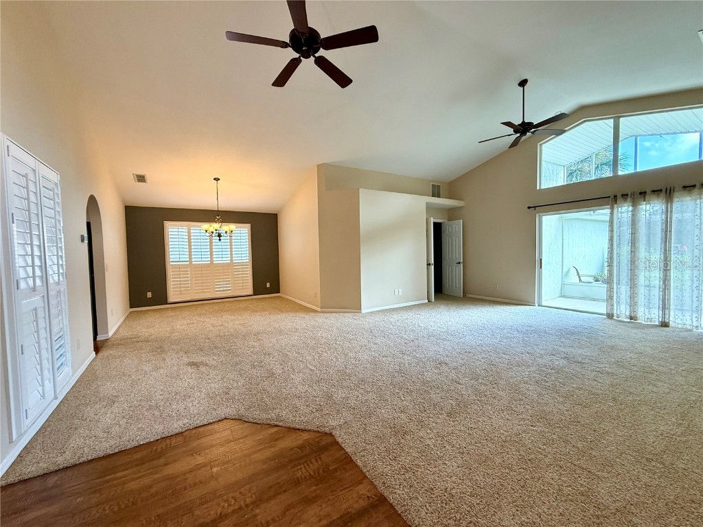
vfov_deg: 85.7
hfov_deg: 102.1
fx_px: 284
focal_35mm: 14
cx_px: 352
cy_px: 264
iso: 200
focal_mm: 2.22
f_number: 2.2
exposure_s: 1/120
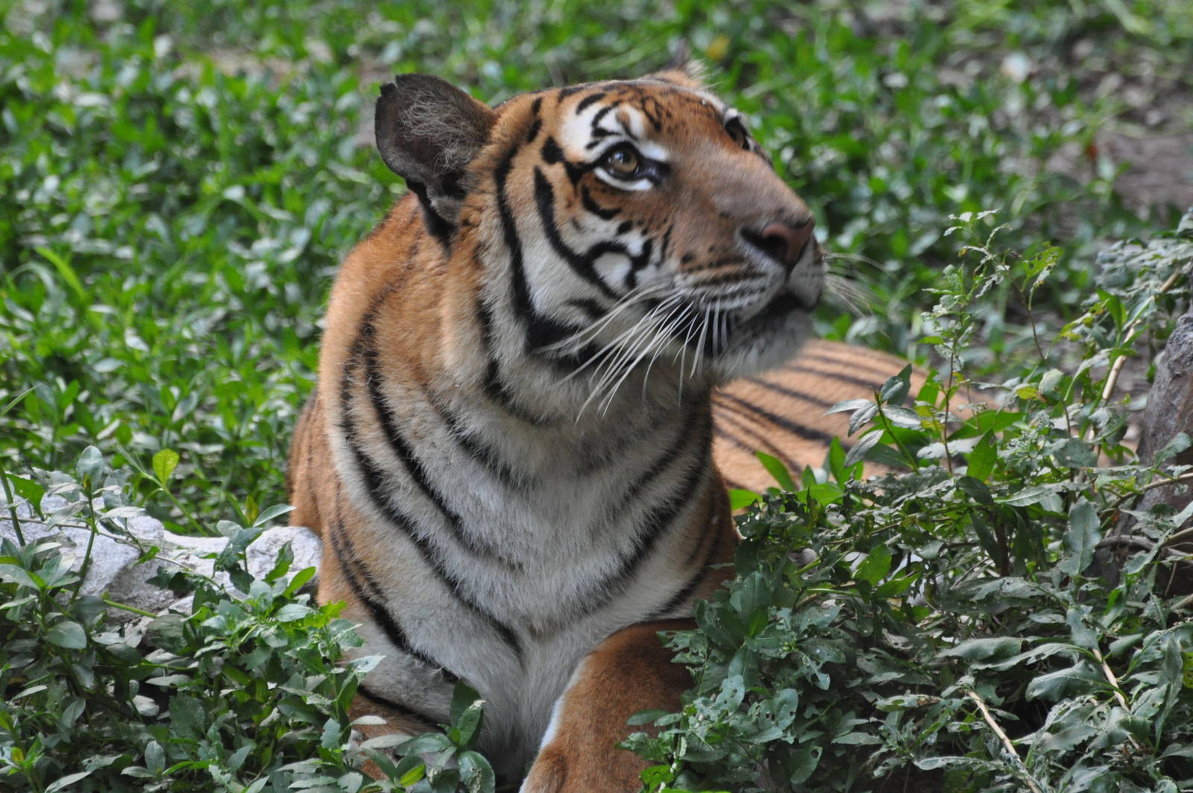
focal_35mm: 450
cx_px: 596
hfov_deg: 4.6
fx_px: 14896
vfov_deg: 3.0
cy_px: 396
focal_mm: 300
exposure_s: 1/40
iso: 1600
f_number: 5.6
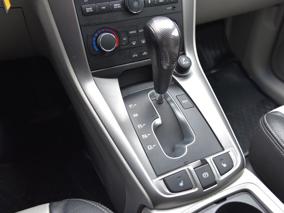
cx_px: 152
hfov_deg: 55.3
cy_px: 107
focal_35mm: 33
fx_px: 271
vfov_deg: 42.9
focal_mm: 30
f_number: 4
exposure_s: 1/15
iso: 500
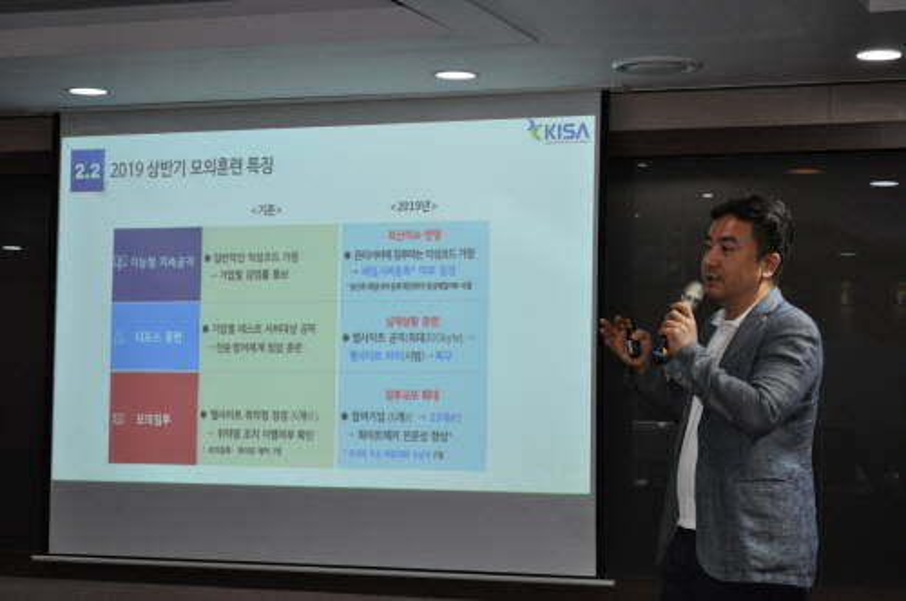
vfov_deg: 16.5
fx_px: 2074
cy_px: 300
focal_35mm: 82
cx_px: 453
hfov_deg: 24.6
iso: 800
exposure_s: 1/100
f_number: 5.6
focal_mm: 55
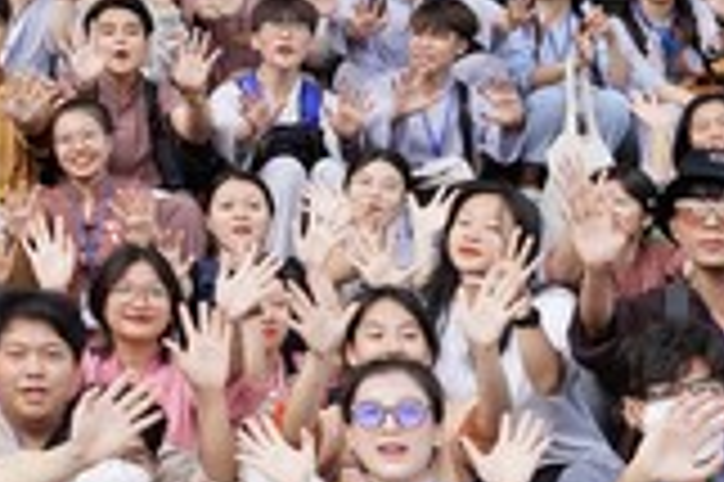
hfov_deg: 14.7
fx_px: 2511
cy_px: -65
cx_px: -513
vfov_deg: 10.8
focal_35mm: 125
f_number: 5
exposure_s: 1/250
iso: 400
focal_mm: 31
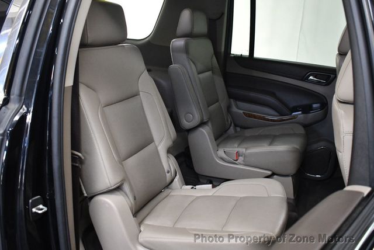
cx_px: 187
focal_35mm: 36
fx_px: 374
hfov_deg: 53.1
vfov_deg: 36.9
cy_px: 125
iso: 2800
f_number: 3.5
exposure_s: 1/125
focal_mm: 18
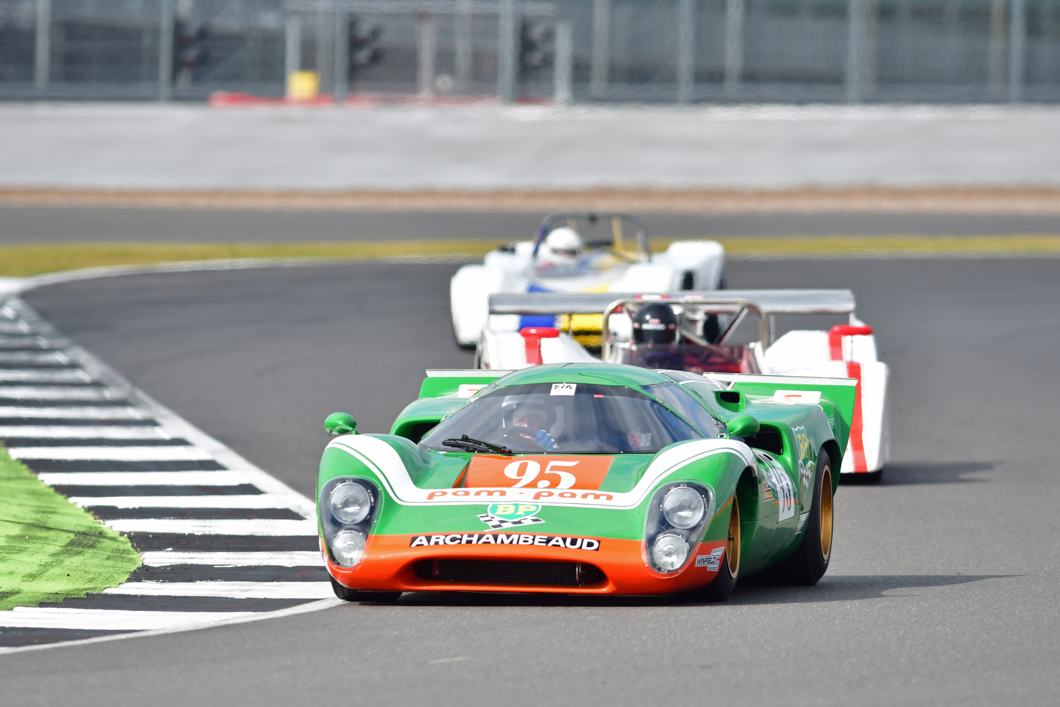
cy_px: 354
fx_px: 17666
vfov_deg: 2.3
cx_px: 530
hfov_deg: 3.4
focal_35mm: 600
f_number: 5.6
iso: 400
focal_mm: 400
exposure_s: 1/3200
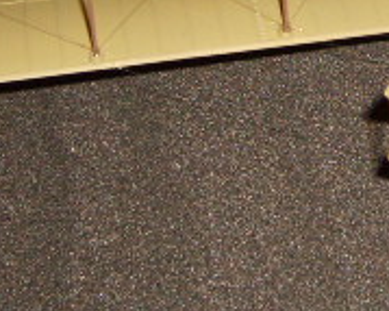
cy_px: -2
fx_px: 1404
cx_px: 428
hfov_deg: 15.4
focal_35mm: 122
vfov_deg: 12.5
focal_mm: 5.8
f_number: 2.8
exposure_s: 1/45
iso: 100
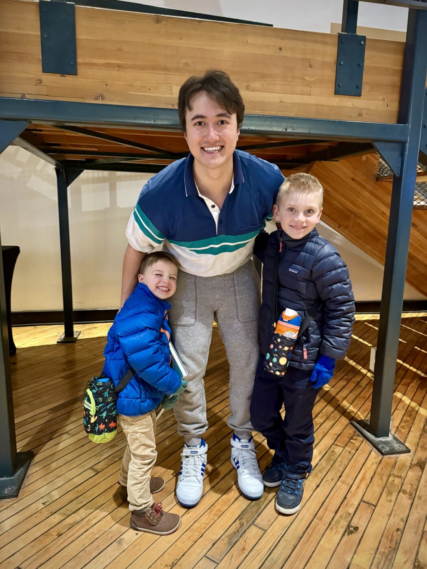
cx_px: 214
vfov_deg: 71.6
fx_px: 395
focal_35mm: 24
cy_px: 284
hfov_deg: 56.8
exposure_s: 1/30
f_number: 1.78
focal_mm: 6.76
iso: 800
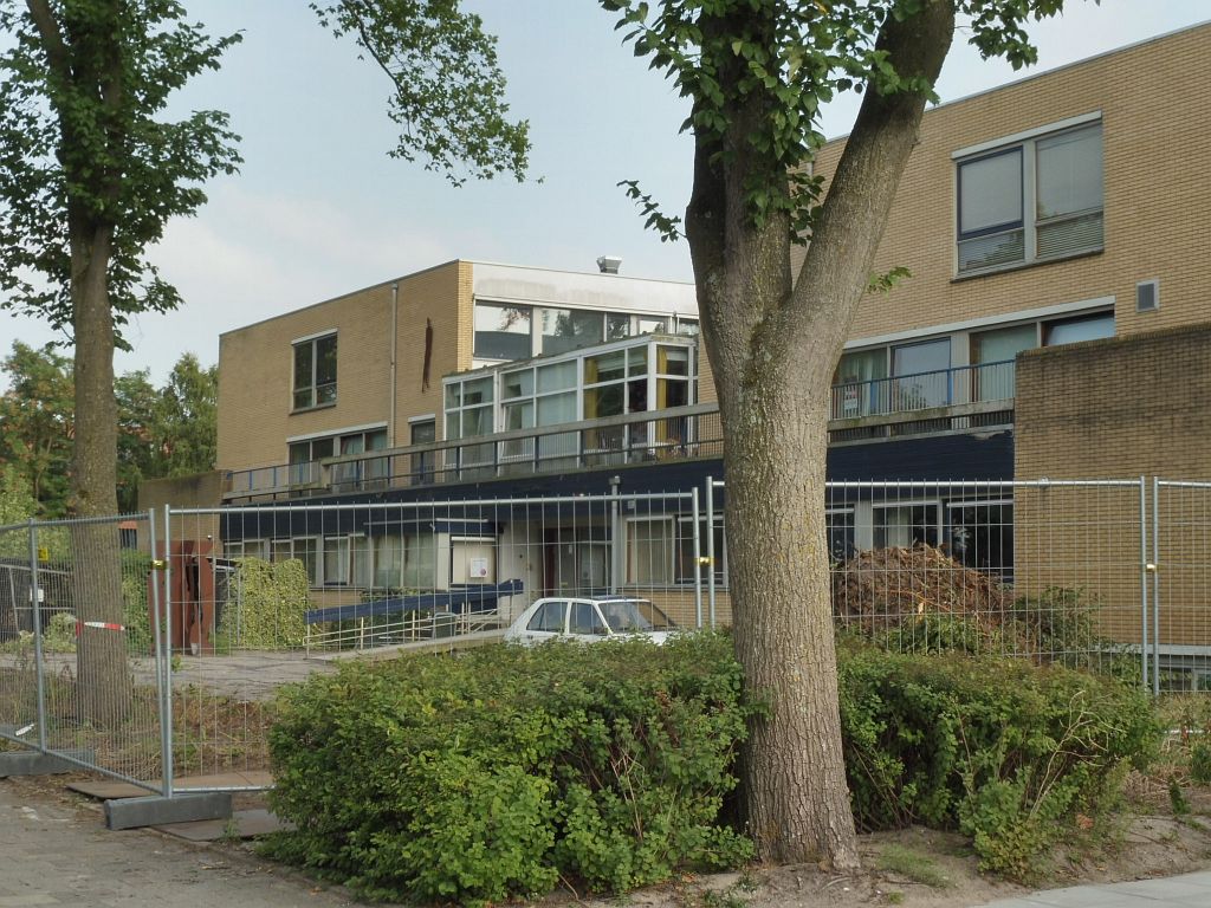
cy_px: 454
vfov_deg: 23.7
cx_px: 606
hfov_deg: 31.2
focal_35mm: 62
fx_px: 2169
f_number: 6.3
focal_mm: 11
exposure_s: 1/160
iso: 100
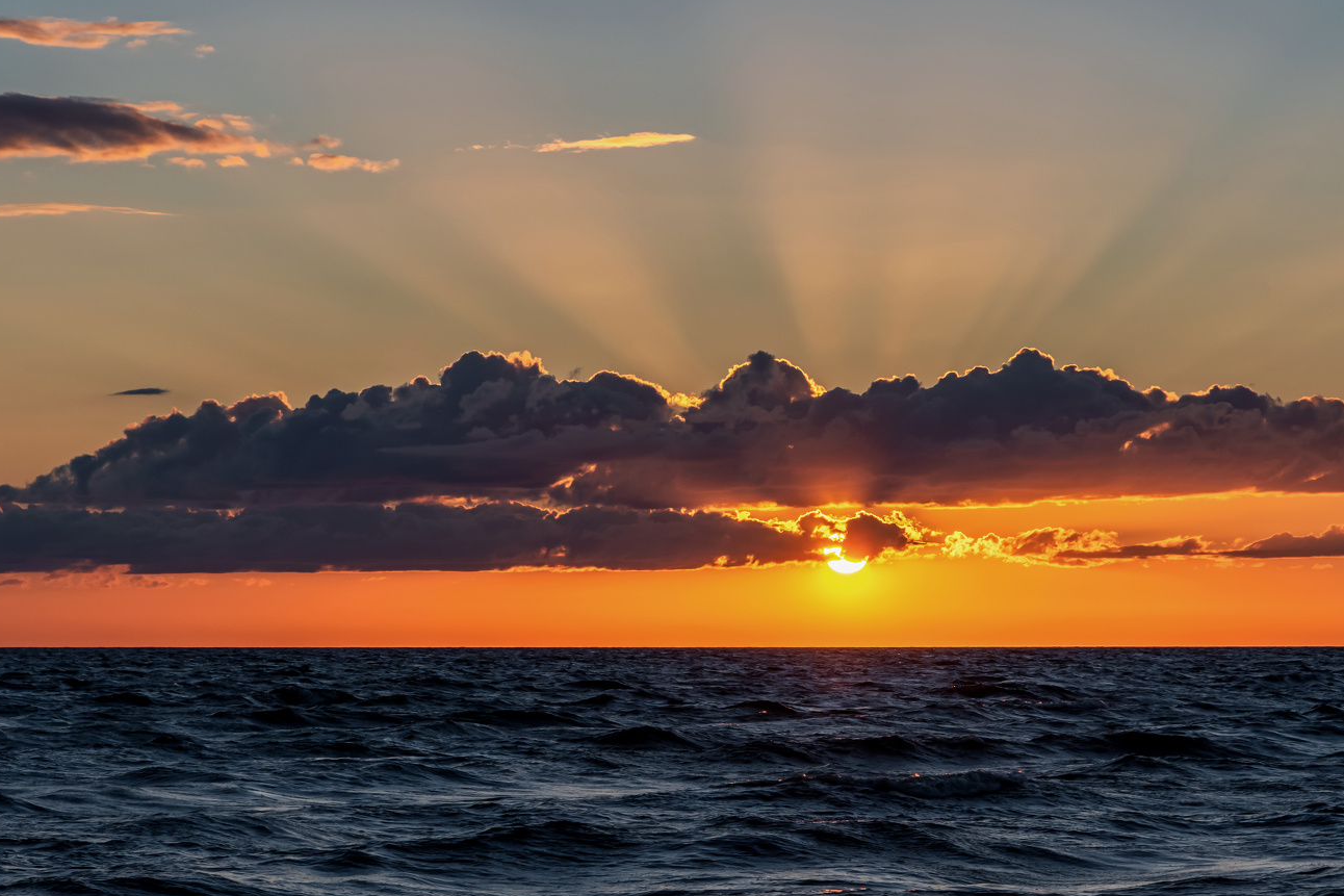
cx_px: 665
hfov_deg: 15.8
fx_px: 4852
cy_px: 476
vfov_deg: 10.5
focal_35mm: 130
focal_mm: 80
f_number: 13
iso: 400
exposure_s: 1/640
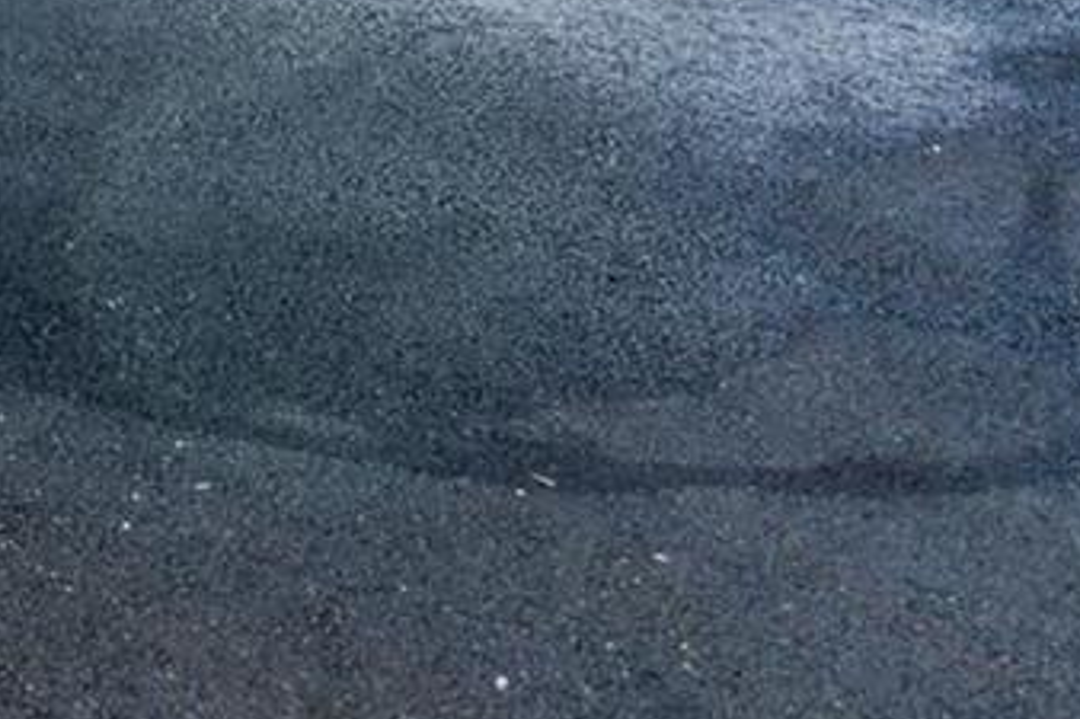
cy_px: -1037
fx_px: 2908
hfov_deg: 13.9
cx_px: -1588
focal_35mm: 97
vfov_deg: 11.5
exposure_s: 1/200
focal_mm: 16
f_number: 5
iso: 64
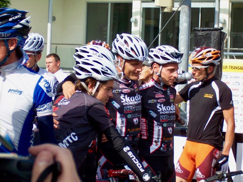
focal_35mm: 132
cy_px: 91
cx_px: 122
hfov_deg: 14.9
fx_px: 927
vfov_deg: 11.2
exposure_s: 1/350
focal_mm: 22
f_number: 4.8
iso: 80
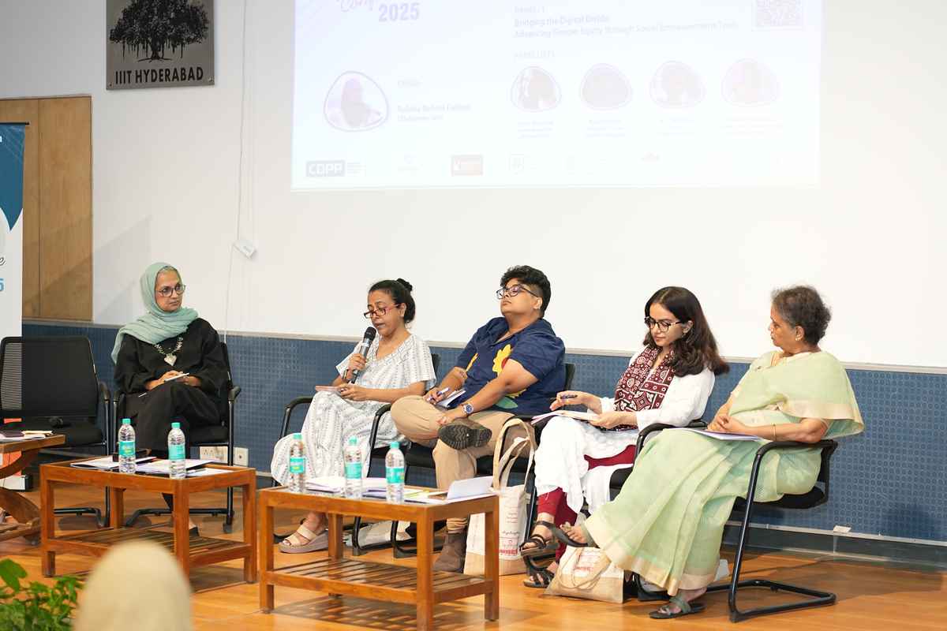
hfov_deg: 23.9
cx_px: 474
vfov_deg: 16.1
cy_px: 316
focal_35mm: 85
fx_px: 2236
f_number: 1.8
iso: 1000
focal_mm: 85
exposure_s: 1/160
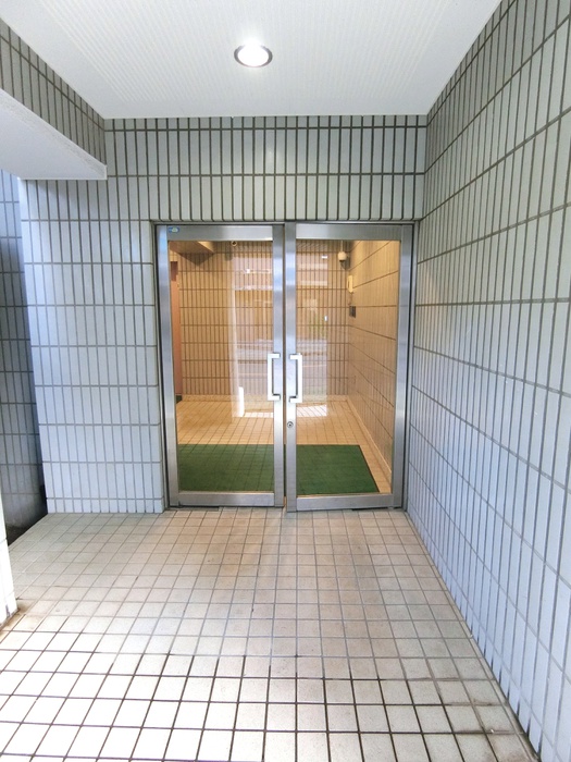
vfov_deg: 84.7
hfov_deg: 68.7
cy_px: 381
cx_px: 286
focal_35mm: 19
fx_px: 418
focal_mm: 4.06
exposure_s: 1/60
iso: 400
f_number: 2.7
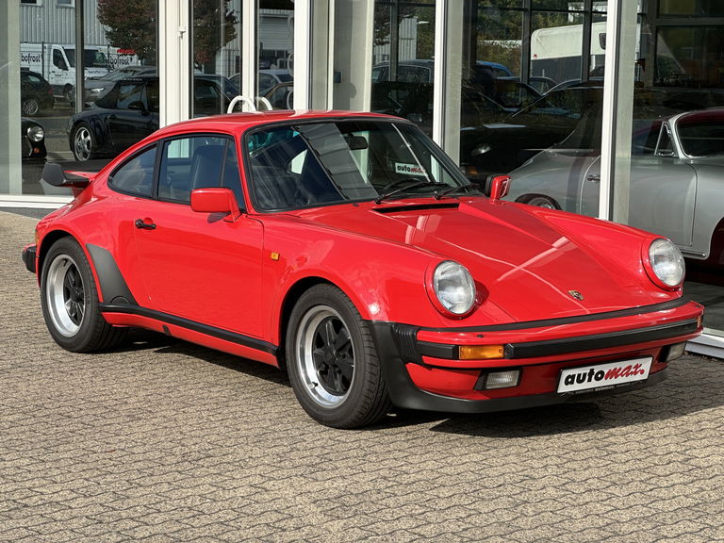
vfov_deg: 19.1
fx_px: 1610
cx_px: 362
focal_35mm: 77
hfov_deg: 25.3
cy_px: 272
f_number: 2.8
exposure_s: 1/561
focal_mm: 9
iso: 32
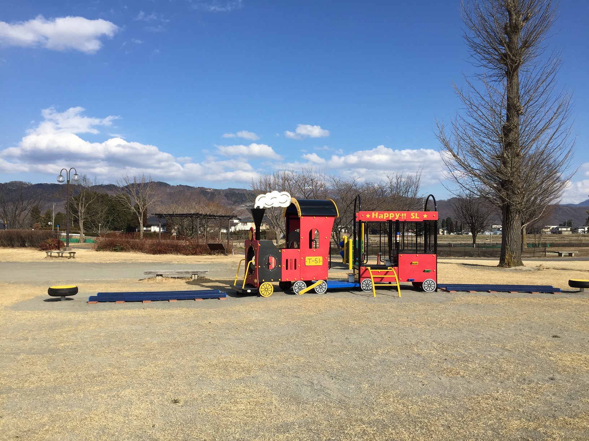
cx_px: 294
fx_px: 493
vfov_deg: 48.2
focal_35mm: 29
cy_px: 220
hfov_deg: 61.7
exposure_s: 1/2198
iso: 32
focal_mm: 4.15
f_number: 2.2
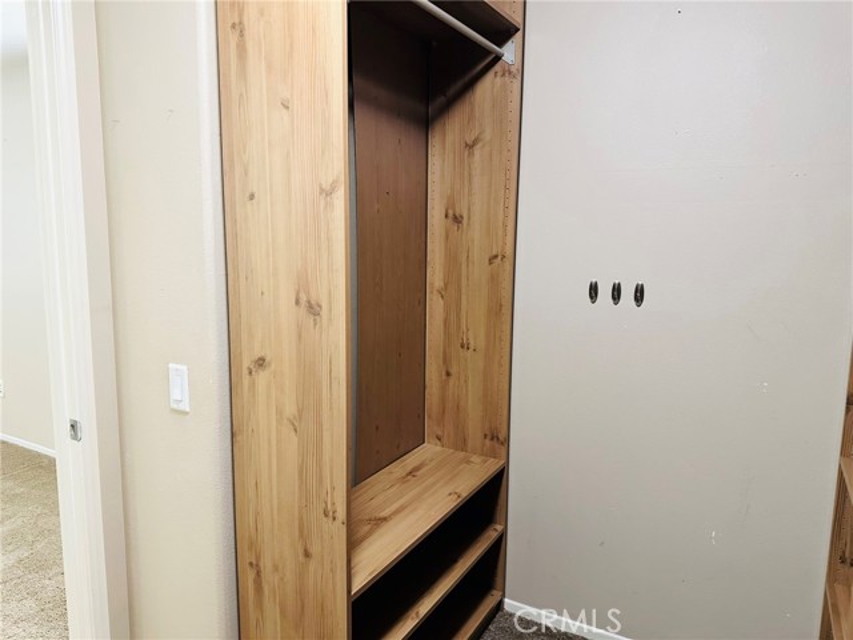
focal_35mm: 24
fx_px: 591
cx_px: 426
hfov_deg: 71.6
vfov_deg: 56.8
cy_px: 320
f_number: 1.78
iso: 500
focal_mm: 6.86
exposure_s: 1/60
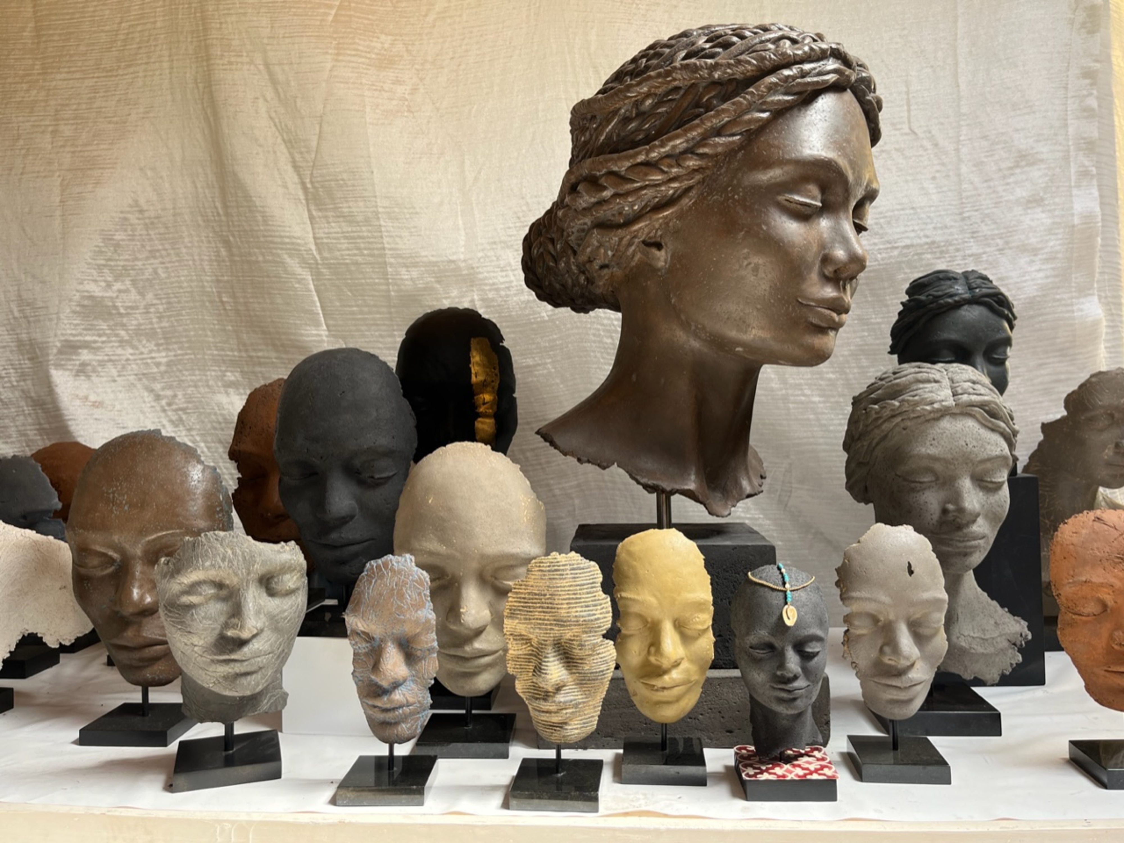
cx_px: 562
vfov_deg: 53.1
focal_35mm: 26
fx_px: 844
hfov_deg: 67.3
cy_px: 422
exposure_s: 1/122
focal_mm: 5.1
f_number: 1.6
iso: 50
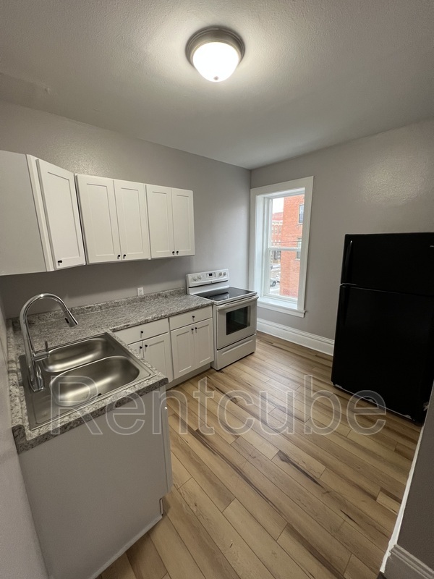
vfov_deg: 106.2
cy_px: 290
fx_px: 217
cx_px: 217
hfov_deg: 89.9
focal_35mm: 13
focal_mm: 1.57
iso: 200
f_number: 1.8
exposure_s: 1/99
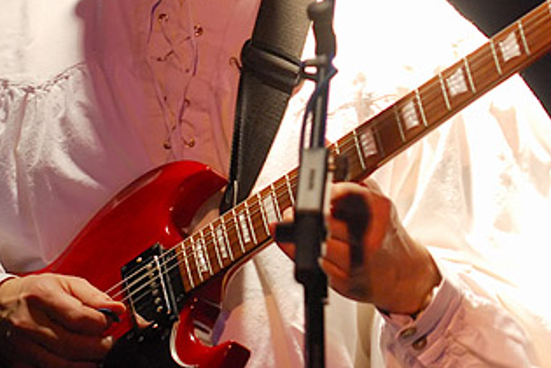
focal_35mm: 429
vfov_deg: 3.2
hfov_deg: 4.8
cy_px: 67
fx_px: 6566
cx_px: 212
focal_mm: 120
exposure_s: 1/50
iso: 800
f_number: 3.2
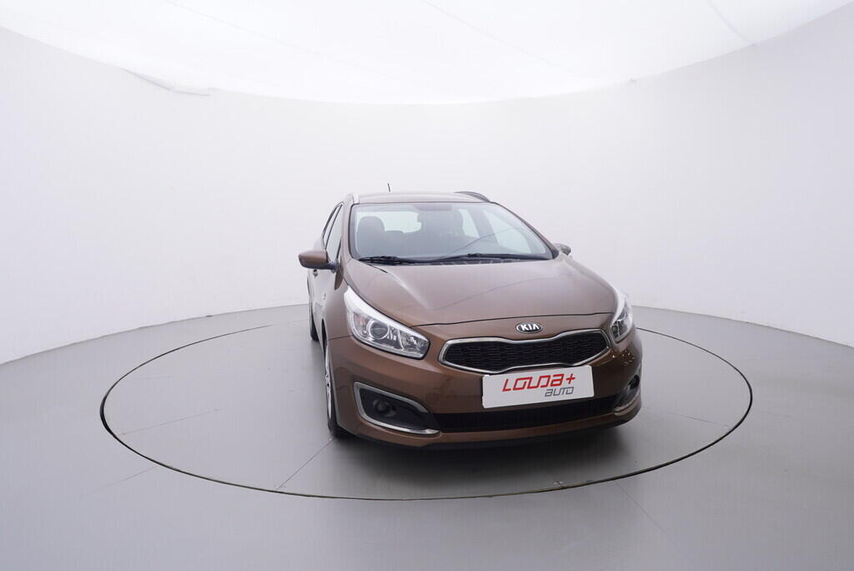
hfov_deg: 77.3
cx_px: 427
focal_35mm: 22
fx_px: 534
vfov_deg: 56.2
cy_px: 286
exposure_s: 1/80
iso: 200
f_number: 5
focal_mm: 15
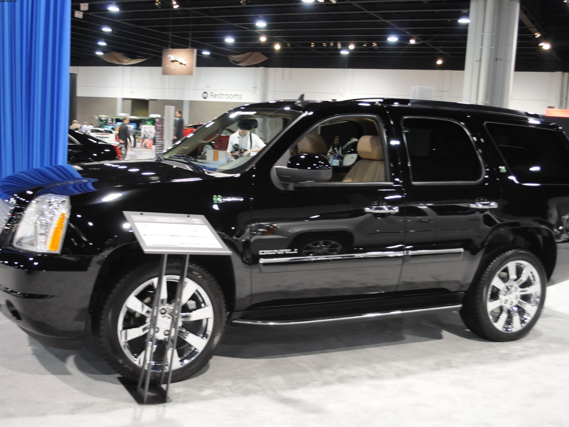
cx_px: 286
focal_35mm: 40
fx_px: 658
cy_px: 209
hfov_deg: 46.8
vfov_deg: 36.0
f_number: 4
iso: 800
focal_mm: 24
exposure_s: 1/15
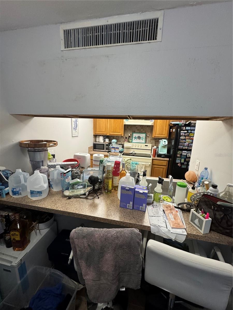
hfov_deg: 85.7
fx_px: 126
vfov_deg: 102.1
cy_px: 155
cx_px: 116
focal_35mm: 14
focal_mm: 2.22
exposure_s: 1/60
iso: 250
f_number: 2.2
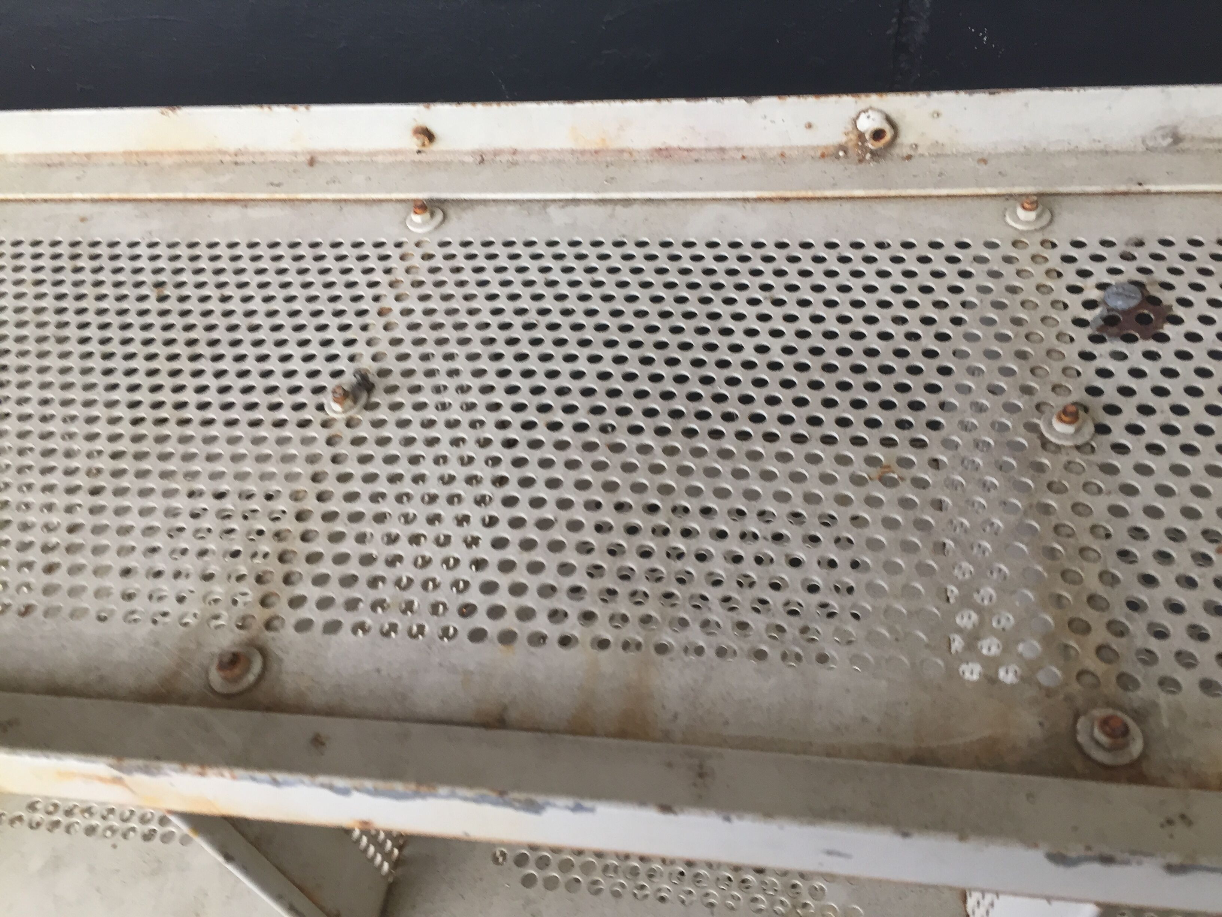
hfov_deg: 61.7
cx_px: 611
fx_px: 1024
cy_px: 458
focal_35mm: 29
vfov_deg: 48.2
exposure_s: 1/33
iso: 40
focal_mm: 4.15
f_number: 2.2
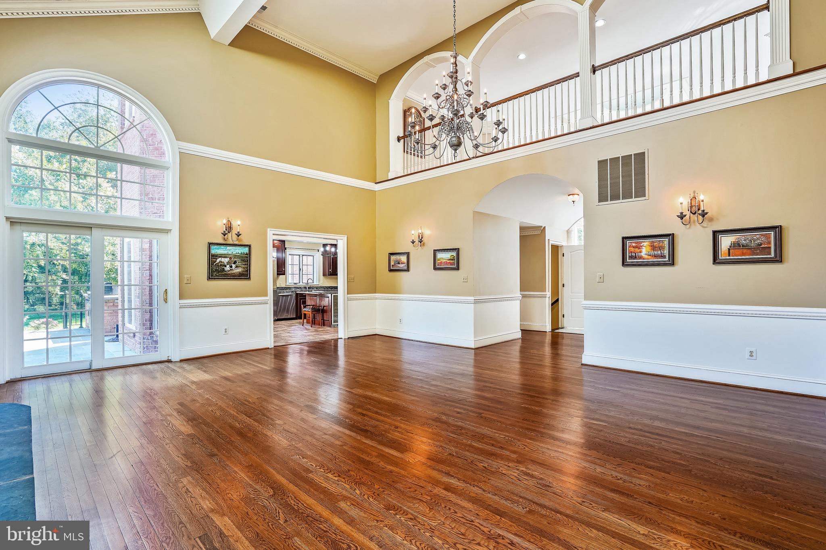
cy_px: 275
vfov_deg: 73.7
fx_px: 367
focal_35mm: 16
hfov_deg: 96.7
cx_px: 413
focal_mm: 16
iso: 100
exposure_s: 1/6
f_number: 8
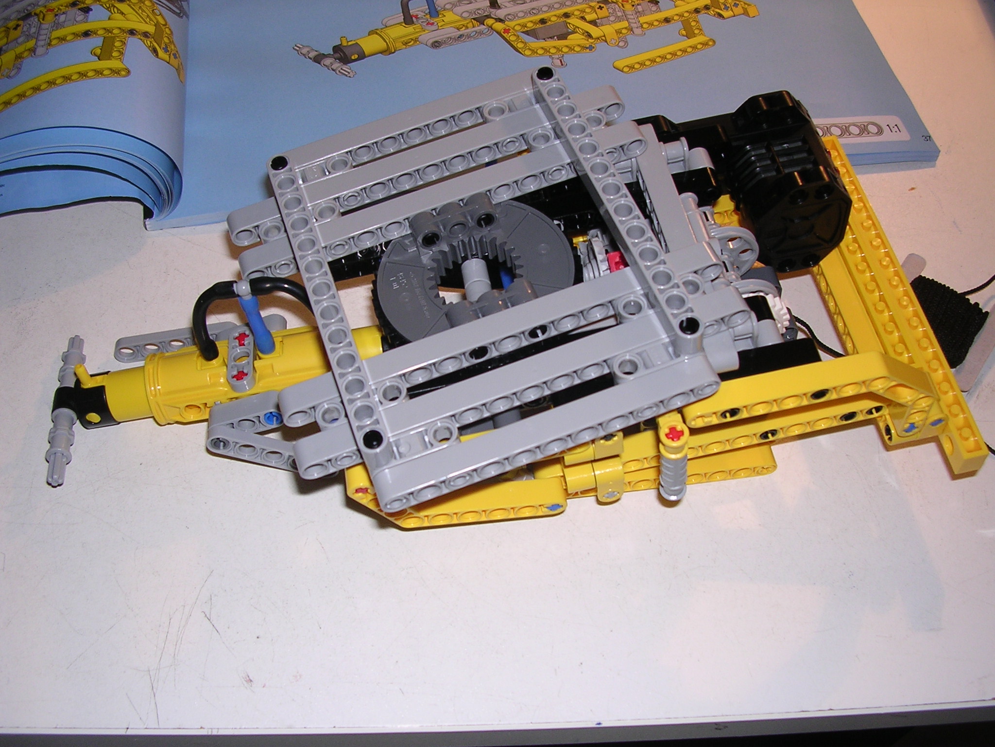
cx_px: 498
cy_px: 374
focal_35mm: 38
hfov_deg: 49.0
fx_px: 1092
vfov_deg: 37.7
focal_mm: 5.8
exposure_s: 1/60.1
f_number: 2.8
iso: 100
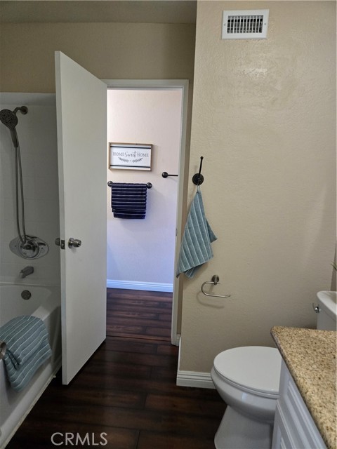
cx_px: 168
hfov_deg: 58.9
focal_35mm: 23
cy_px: 224
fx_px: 299
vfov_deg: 73.9
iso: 500
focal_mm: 5.4
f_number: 1.8
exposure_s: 1/120
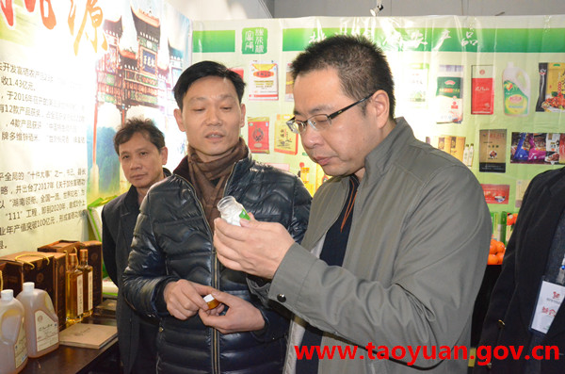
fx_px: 470
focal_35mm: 30
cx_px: 282
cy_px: 187
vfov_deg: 43.4
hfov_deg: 62.0
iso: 6400
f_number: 8
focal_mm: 20
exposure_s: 1/60
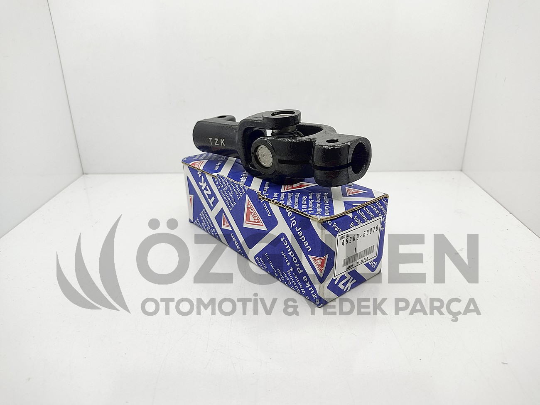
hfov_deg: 67.3
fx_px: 406
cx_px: 270
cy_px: 202
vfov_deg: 53.1
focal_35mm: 26
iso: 115
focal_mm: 4.74
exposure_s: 1/120
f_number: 1.79
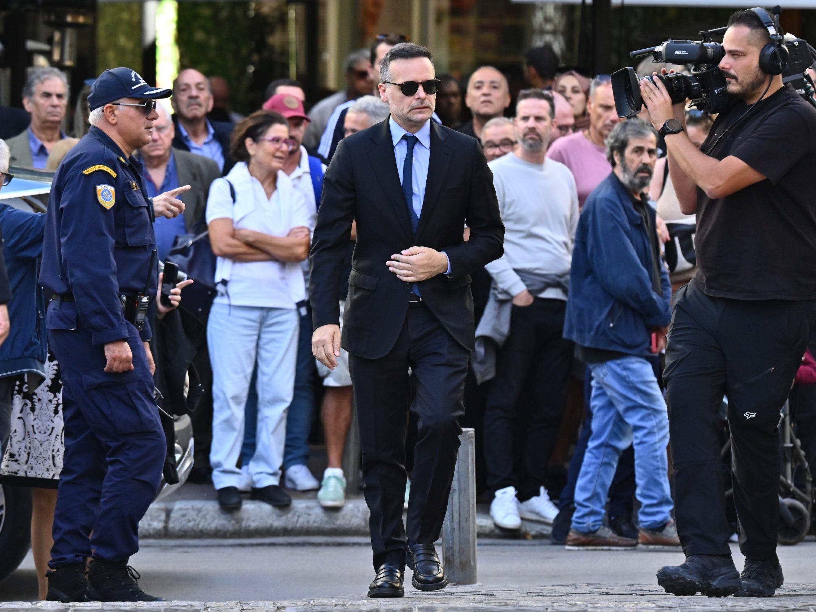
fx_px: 8203
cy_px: 305
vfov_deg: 4.3
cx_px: 423
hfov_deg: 5.7
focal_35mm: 348
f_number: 7.1
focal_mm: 320
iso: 2500
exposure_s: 1/1000
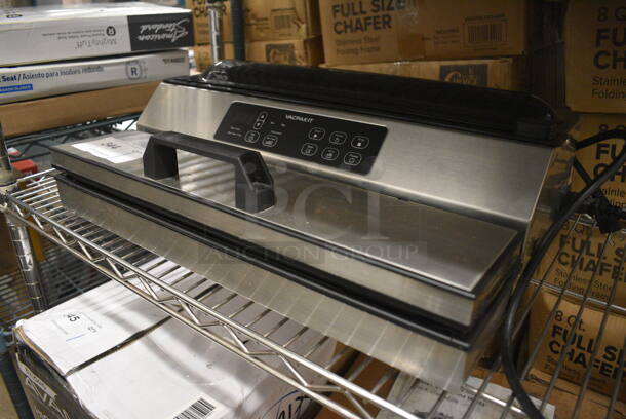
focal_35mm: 27
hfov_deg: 67.3
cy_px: 210
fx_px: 470
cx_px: 313
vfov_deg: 48.0
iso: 4000
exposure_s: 1/125
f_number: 3.5
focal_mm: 18
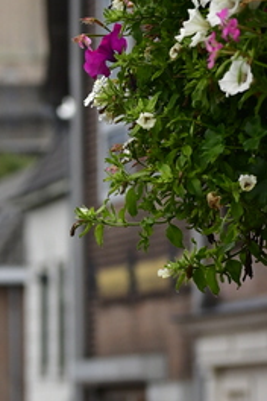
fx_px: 4572
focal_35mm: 411
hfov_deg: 3.3
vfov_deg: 5.0
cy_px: -6
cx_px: 130
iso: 800
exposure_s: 1/500
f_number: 5.6
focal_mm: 105
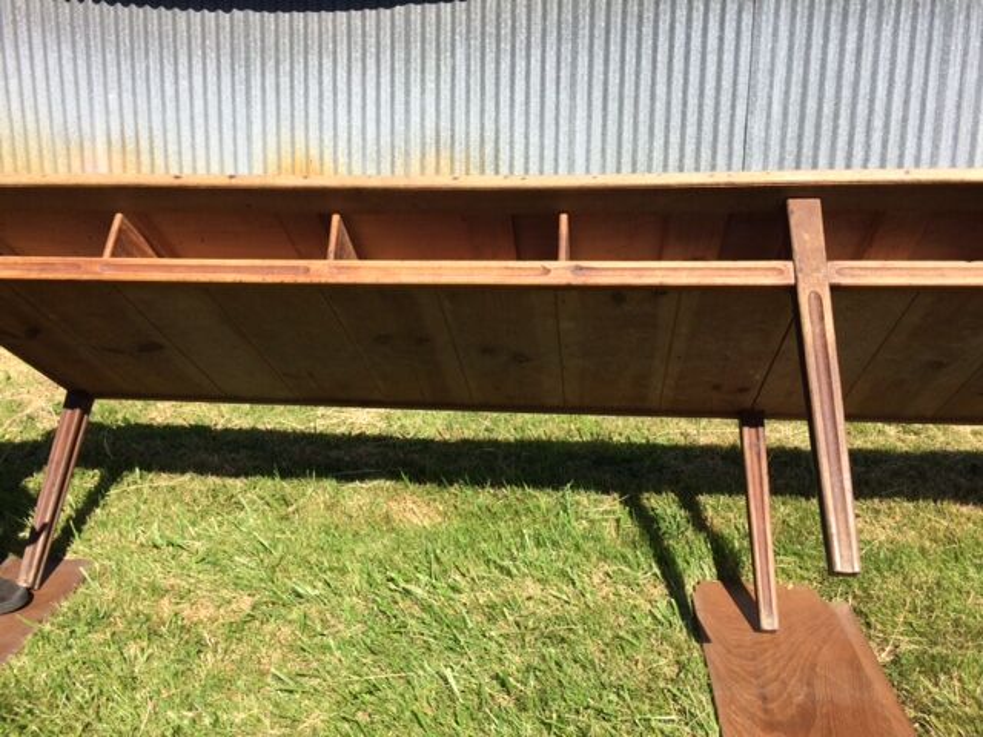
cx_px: 492
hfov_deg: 61.7
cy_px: 368
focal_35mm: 29
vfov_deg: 48.2
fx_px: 824
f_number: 2.2
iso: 32
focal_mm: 4.15
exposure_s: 1/1709
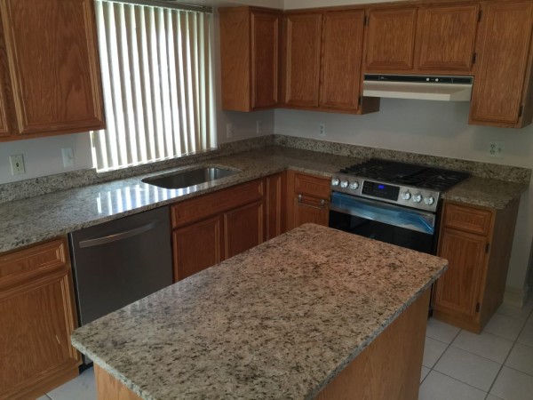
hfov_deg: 61.7
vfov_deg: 48.2
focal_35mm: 29
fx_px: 447
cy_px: 200
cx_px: 266
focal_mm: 4.15
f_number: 2.2
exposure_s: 1/15
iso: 50
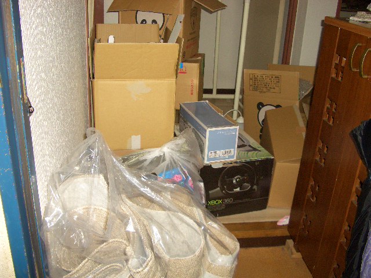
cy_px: 139
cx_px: 186
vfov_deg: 40.7
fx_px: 375
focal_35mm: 35
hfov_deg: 52.6
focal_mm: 5.8
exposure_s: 1/60
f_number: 2.6
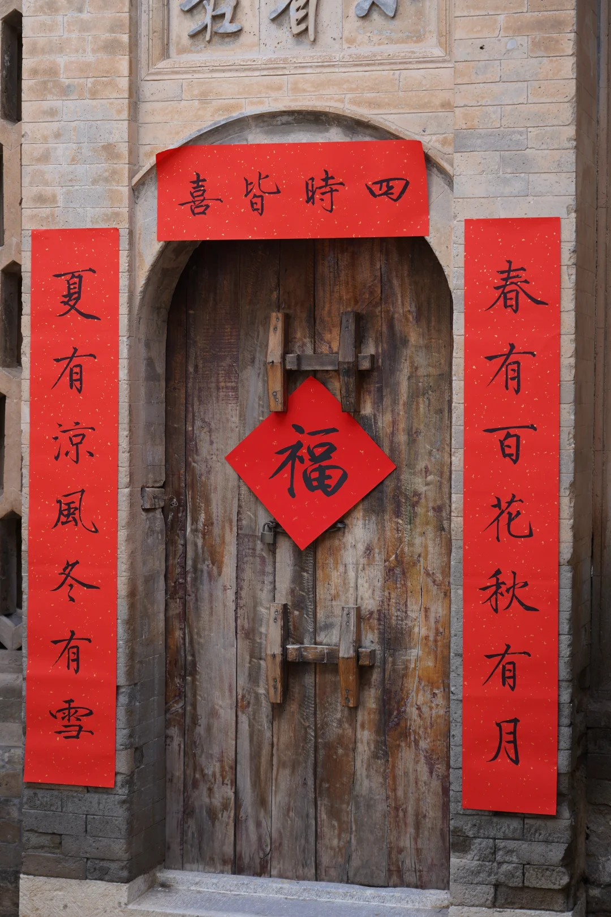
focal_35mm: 75
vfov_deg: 27.0
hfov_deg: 18.2
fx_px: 1909
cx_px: 306
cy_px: 458
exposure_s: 1/100
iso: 100
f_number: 4.5
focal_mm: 75
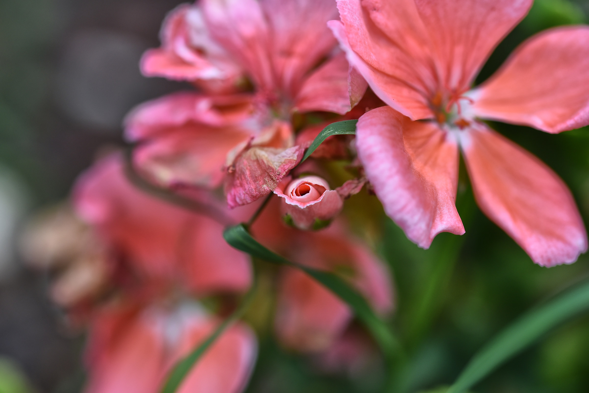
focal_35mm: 105
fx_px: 1718
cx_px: 294
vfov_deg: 13.1
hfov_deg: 19.4
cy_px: 196
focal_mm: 105
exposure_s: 1/1000
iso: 400
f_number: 5.6
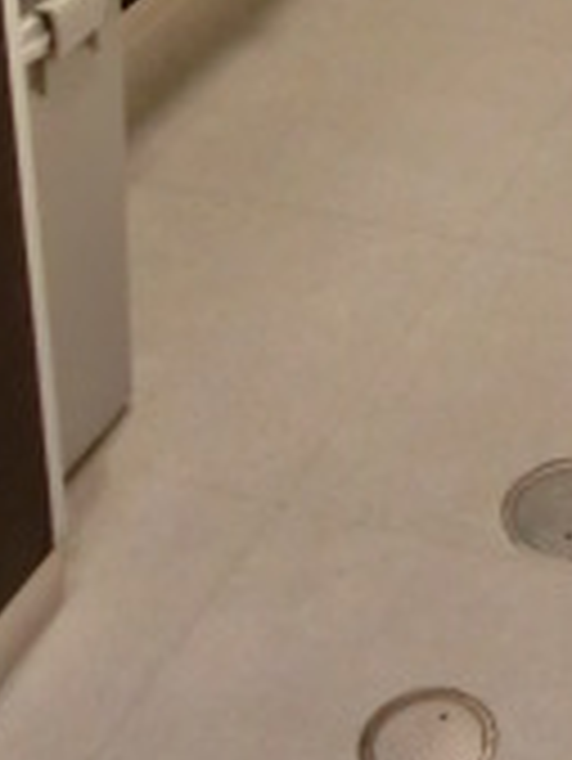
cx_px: 698
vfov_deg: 17.1
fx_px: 2002
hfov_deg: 15.6
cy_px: -661
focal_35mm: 91
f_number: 3
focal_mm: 4.24
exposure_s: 1/30
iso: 800
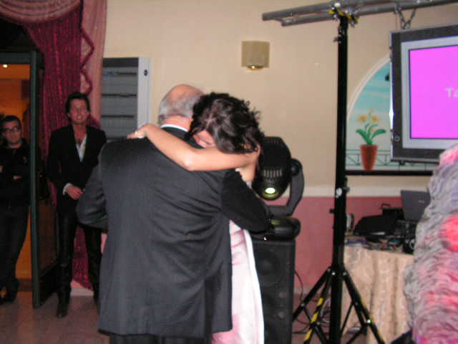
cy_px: 172
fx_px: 476
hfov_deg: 51.4
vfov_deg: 39.7
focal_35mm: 36
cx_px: 229
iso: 200
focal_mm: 6
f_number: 3.2
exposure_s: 1/40
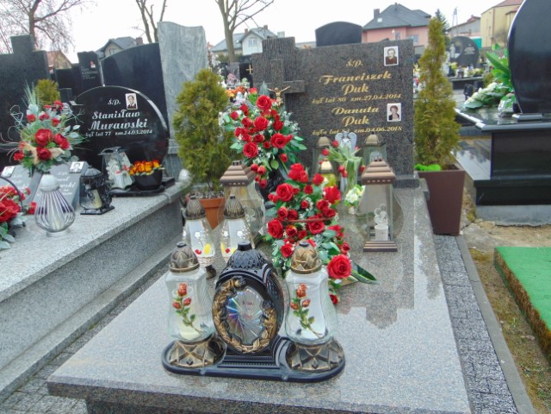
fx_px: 478
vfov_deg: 46.8
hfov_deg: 60.0
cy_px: 207
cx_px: 276
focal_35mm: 30
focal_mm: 5.4
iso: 80
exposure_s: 1/125
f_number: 3.1
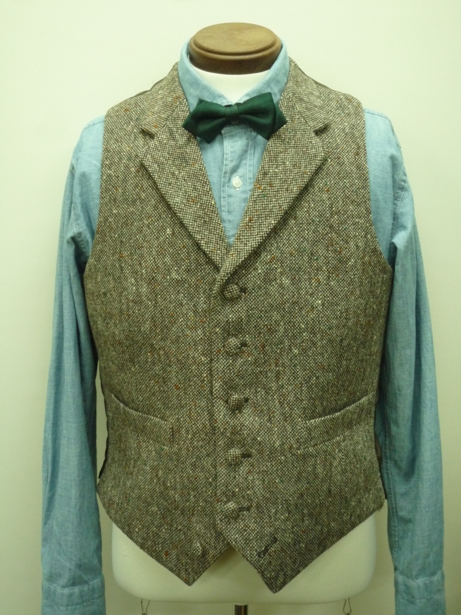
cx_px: 230
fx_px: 835
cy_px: 308
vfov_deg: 40.4
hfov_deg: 30.9
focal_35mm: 47
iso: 400
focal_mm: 8.3
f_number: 4.3
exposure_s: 1/15
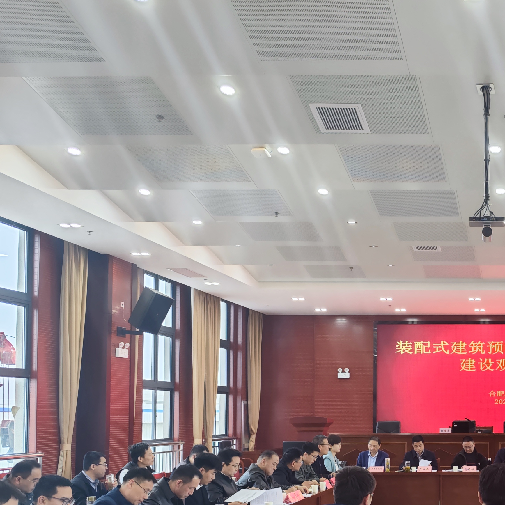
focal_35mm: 48
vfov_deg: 34.6
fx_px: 792
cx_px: 517
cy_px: 379
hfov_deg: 32.3
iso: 375
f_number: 1.9
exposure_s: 1/100
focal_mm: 8.7
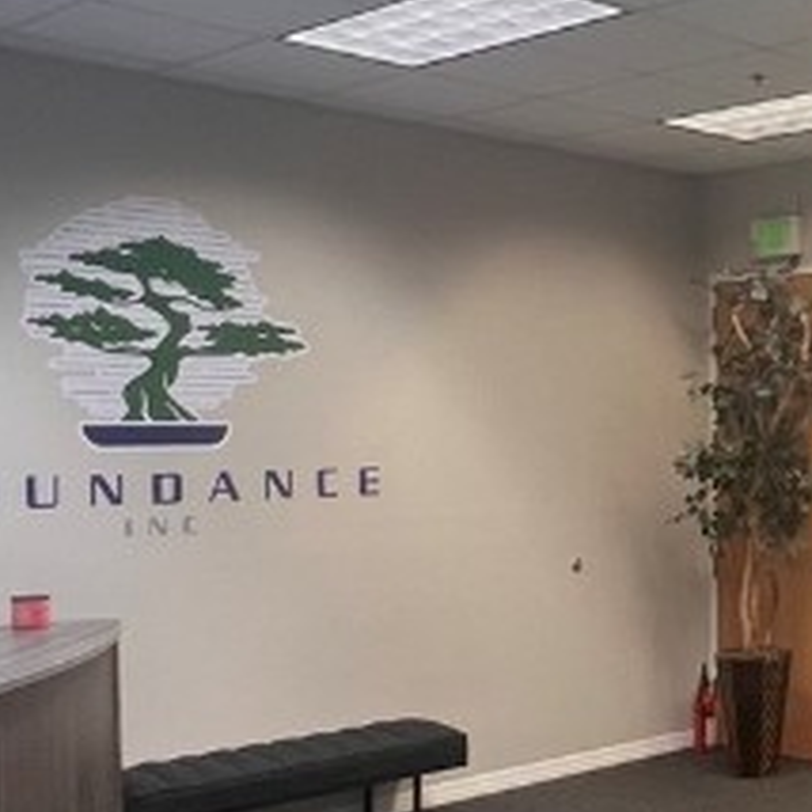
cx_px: 869
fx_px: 1460
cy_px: 467
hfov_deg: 28.5
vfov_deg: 31.0
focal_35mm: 55
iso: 160
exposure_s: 1/120
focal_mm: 1.57
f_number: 1.8
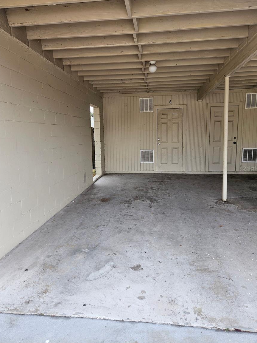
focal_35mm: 24
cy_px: 168
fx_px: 237
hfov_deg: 56.8
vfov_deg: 71.6
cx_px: 130
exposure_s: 1/160
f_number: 1.8
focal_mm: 5.4
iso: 25
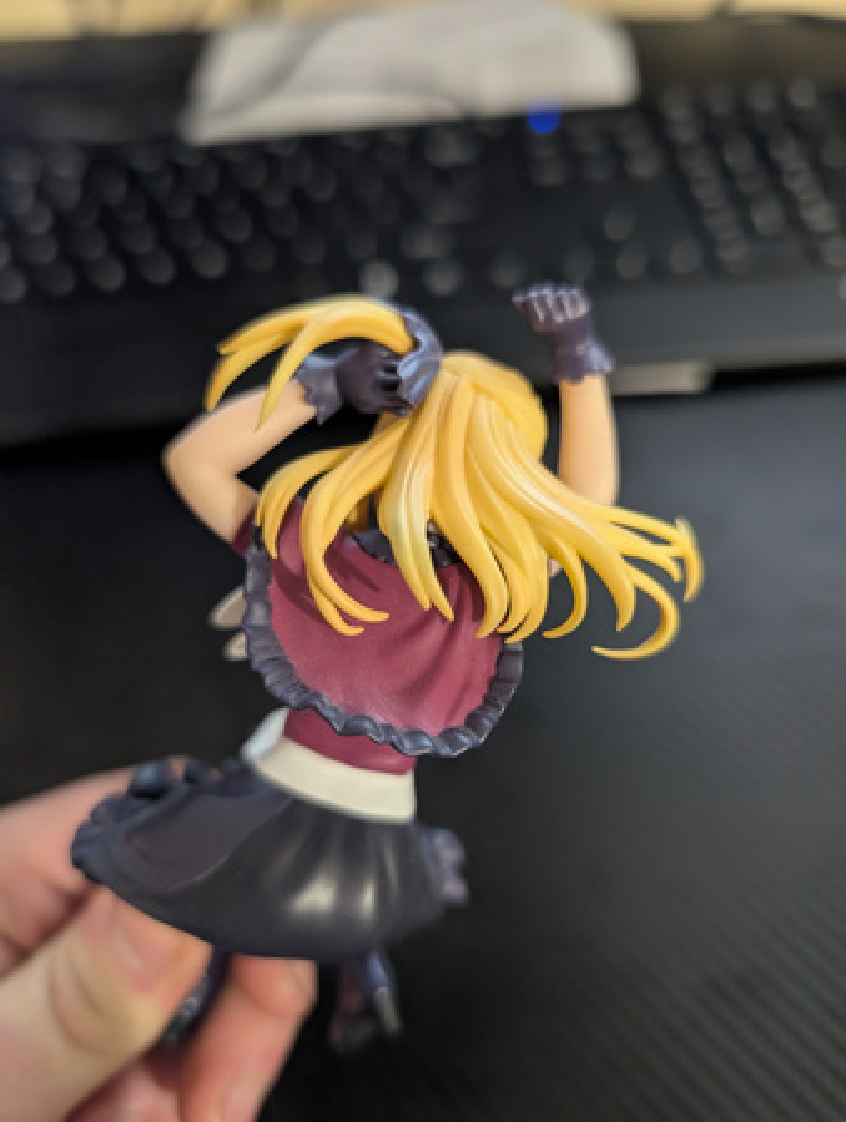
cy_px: 561
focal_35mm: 24
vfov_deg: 71.5
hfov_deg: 57.0
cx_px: 423
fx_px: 780
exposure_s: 1/48.8
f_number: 1.68
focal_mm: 6.9
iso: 744
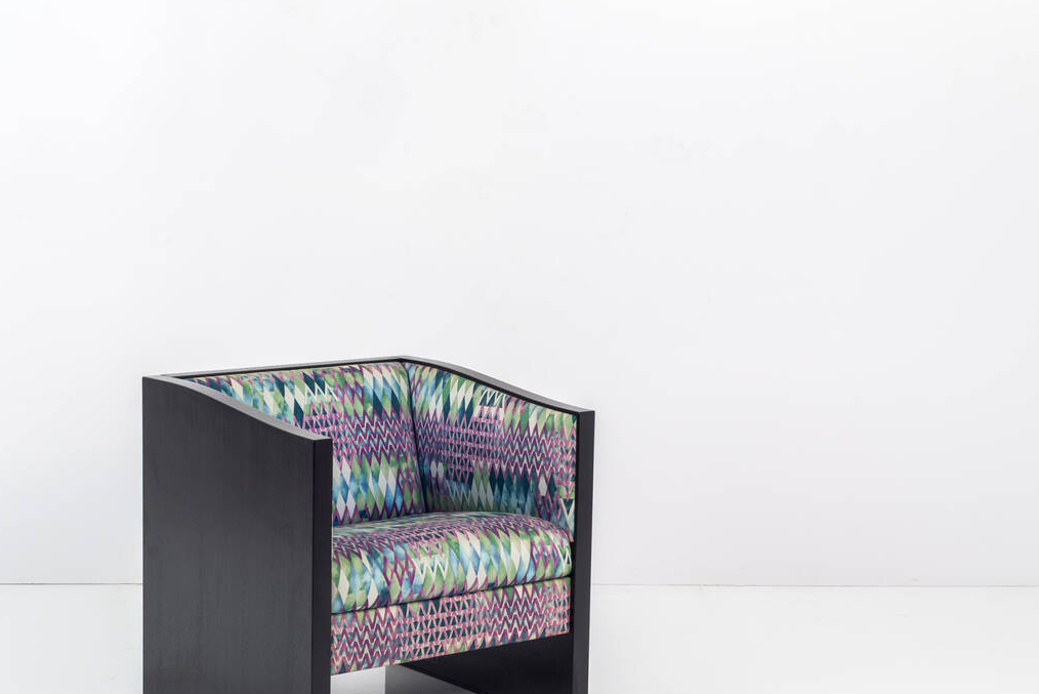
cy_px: 464
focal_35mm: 69
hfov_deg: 29.0
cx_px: 350
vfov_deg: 19.7
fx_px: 1992
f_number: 10
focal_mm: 50
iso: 100
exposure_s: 1/160
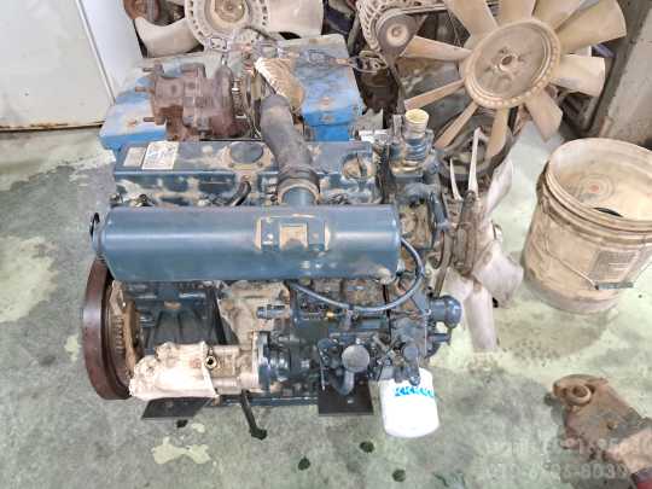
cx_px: 326
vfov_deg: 51.4
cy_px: 244
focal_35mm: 27
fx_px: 509
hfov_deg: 65.3
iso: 500
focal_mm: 4
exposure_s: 1/40
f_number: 1.8
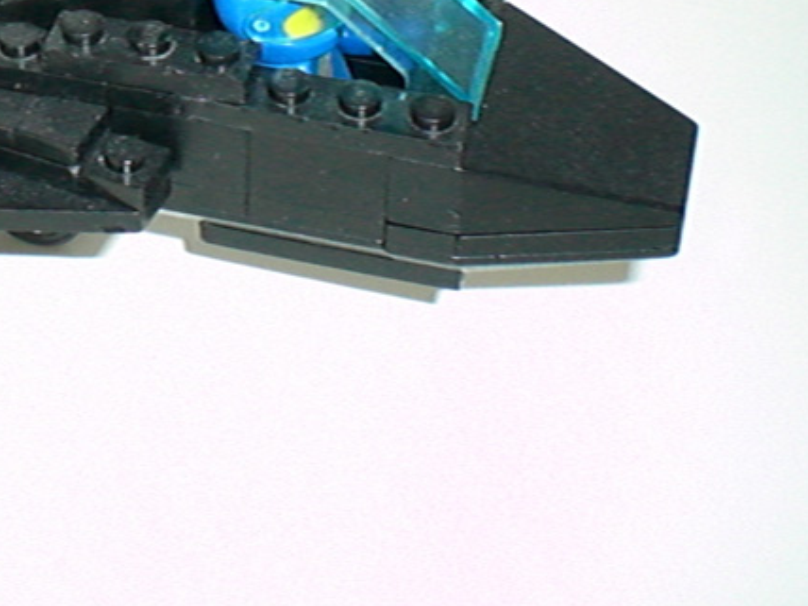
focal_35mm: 91
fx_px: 2124
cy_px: -59
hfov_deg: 20.6
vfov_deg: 15.8
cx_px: -57
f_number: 4.4
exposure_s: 1/60
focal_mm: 6.3
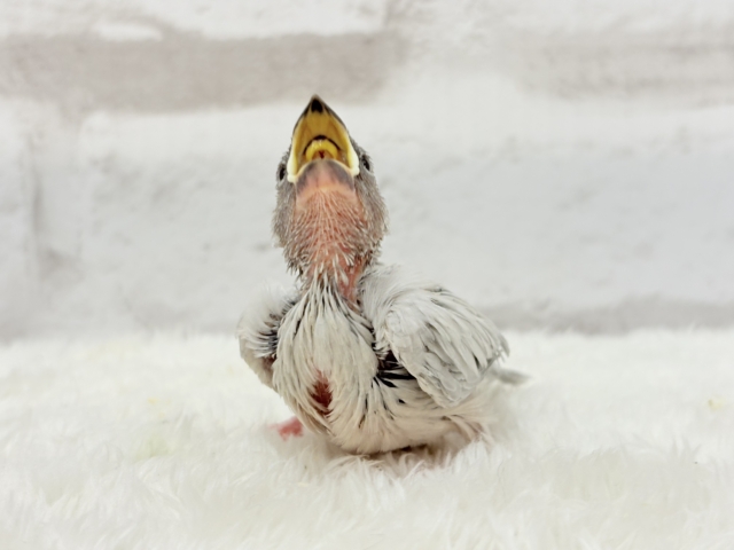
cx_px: 367
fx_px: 1103
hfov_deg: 36.8
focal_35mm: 52
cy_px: 275
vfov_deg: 28.0
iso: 50
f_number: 1.6
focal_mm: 5.96
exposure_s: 1/50
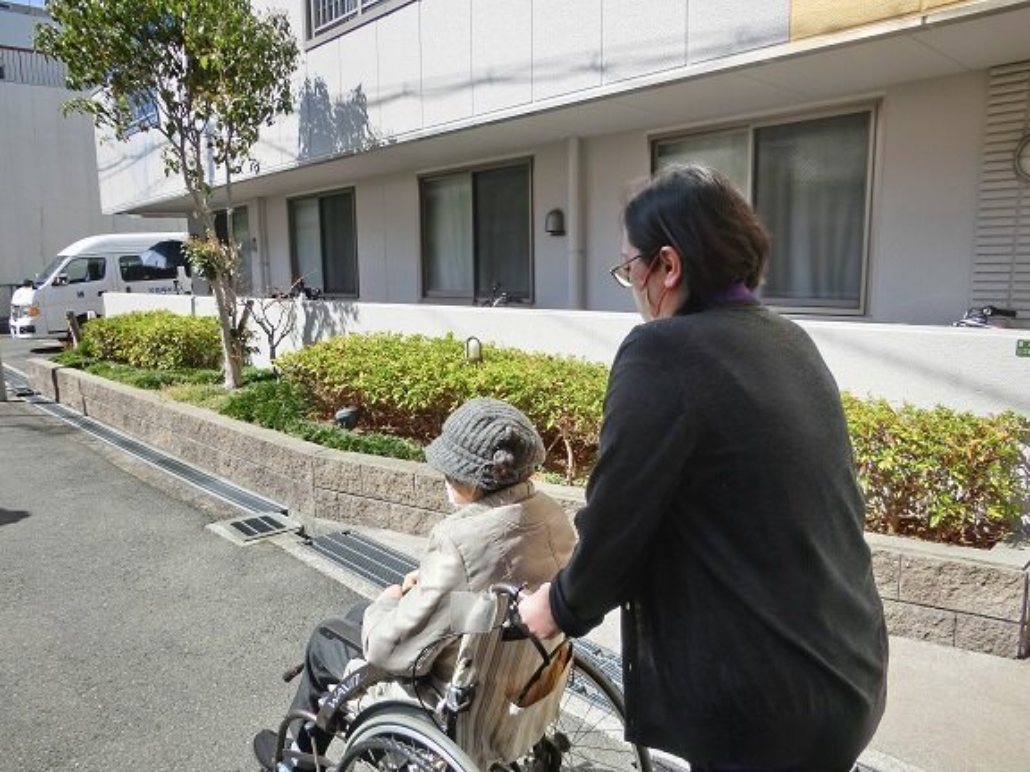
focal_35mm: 25
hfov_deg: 69.4
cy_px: 386
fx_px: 744
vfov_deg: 54.9
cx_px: 515
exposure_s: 1/320
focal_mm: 4.5
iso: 80
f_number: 3.5
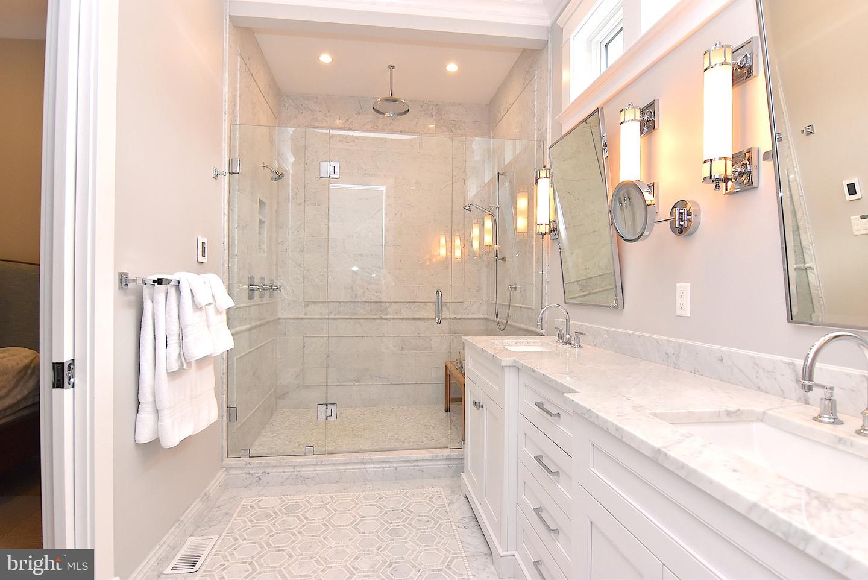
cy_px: 290
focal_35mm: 18
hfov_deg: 90.0
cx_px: 434
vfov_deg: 67.5
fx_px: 434
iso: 800
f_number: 8
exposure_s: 1/100
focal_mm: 12
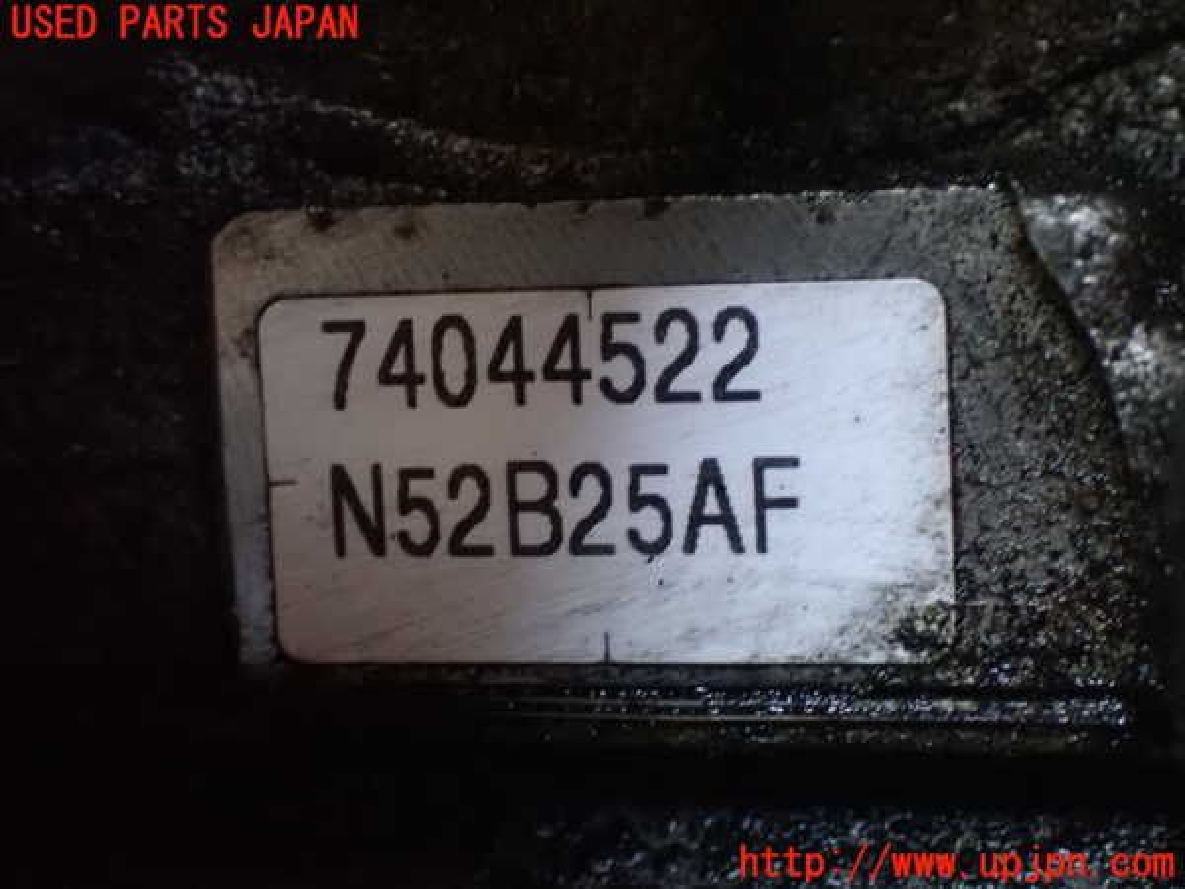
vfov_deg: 19.1
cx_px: 592
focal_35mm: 77
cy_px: 444
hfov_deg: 25.3
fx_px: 2636
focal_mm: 13.65
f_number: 4.1
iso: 1600
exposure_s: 1/60
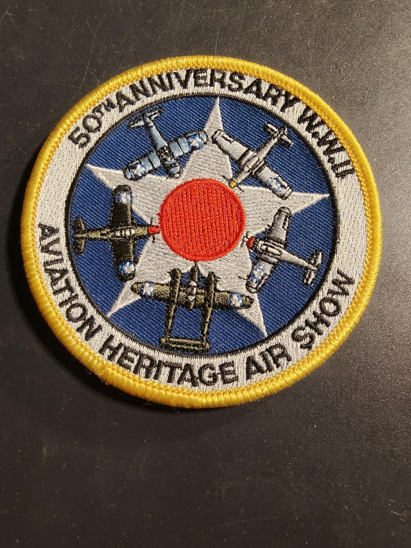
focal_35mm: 23
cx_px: 206
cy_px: 274
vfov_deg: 73.9
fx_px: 364
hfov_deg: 58.9
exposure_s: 1/92.6
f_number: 2
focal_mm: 2.32
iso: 160
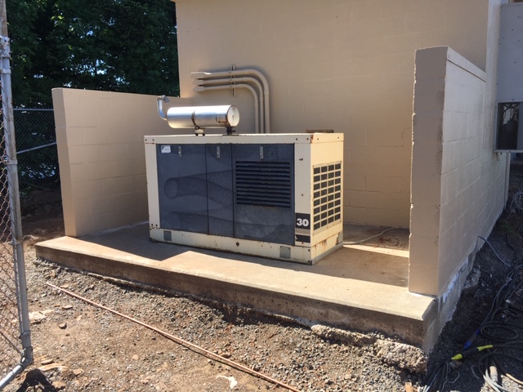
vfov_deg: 48.2
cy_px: 196
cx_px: 262
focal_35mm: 29
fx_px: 438
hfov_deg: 61.7
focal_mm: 4.15
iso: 25
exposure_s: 1/635
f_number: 2.2
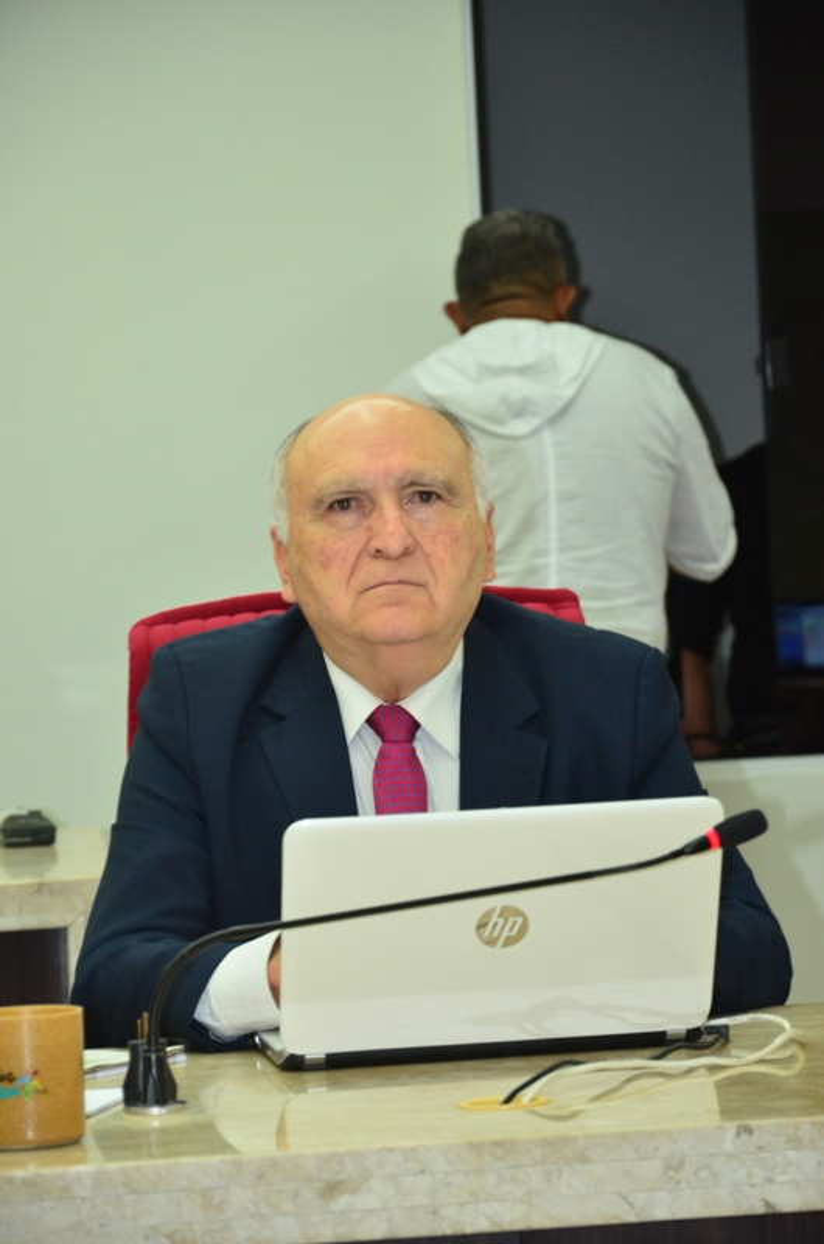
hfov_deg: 8.7
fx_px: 5431
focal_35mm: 158
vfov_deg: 13.1
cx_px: 412
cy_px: 622
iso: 1600
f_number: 5.6
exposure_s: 1/40
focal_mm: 105
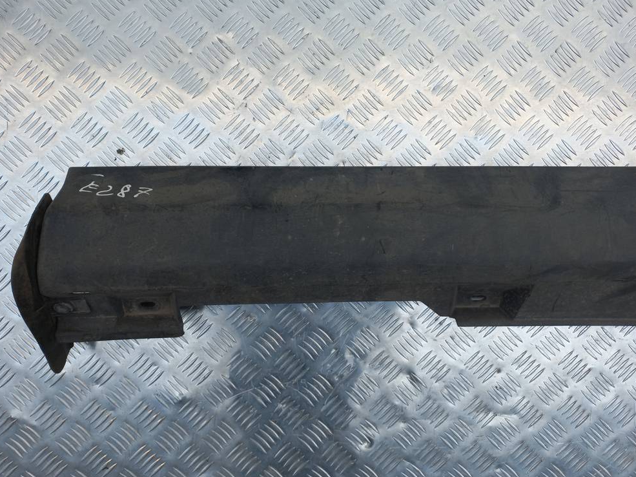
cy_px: 234
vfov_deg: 53.0
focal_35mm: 26
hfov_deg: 67.3
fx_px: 478
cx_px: 313
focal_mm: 4.6
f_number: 1.8
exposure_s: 1/105
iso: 25
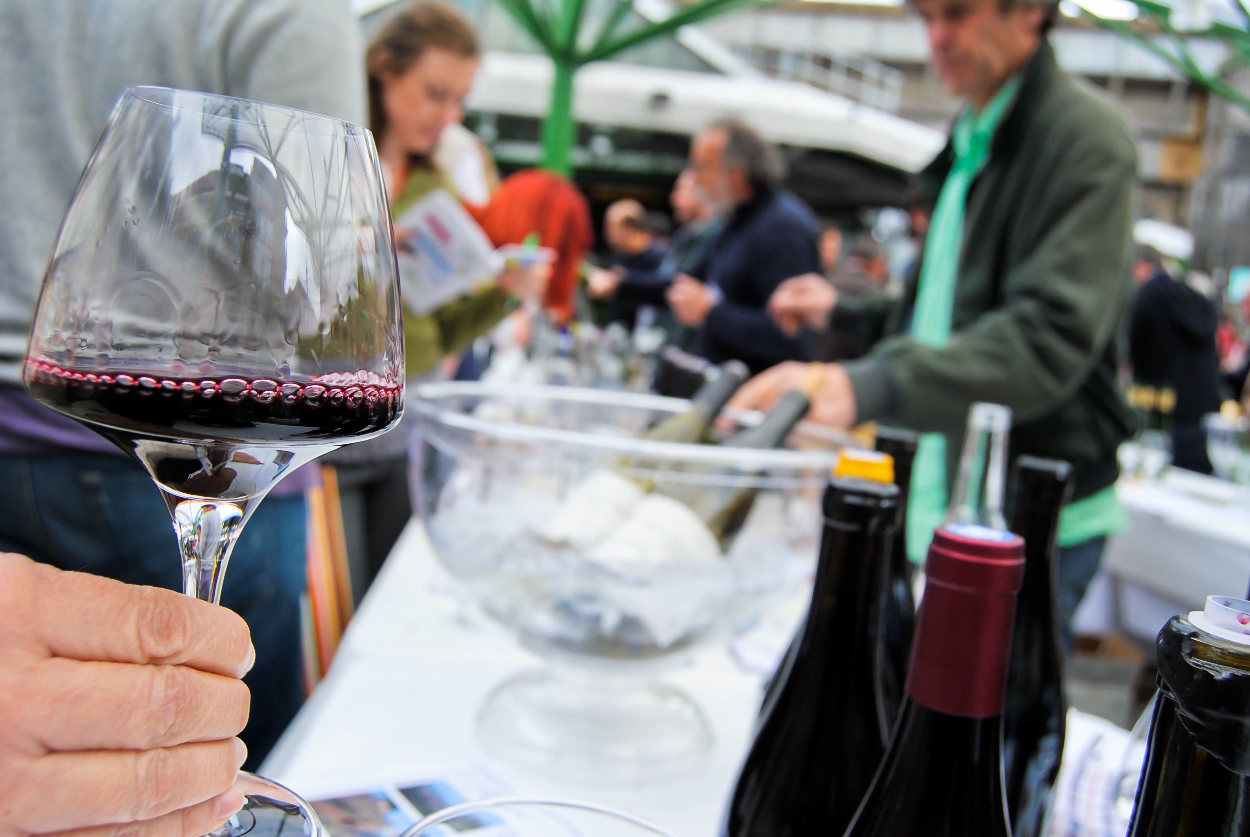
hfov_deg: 57.2
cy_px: 418
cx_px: 625
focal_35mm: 33
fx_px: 1147
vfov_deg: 40.1
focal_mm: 22
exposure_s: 1/125
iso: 200
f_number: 5.6
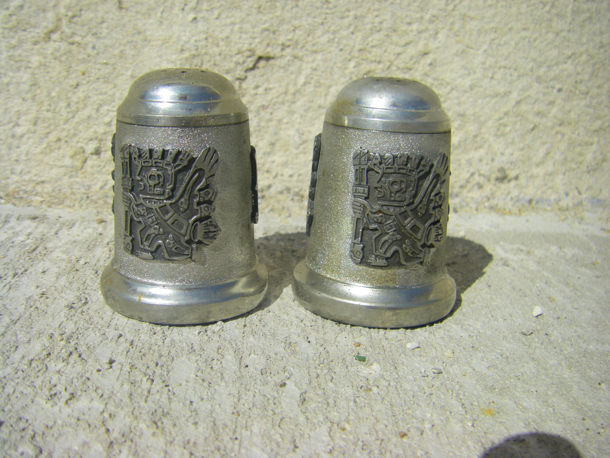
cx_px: 305
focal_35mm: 38
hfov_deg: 49.0
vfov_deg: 37.7
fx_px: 670
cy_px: 229
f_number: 7
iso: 64
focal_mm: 6.3
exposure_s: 1/400
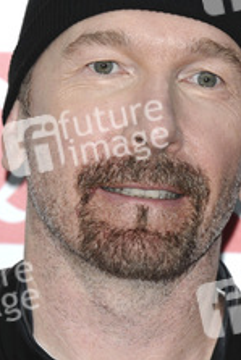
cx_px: 133
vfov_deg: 5.7
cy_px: 220
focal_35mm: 364
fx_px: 3648
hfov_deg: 3.8
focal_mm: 135
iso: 320
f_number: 4.5
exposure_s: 1/200
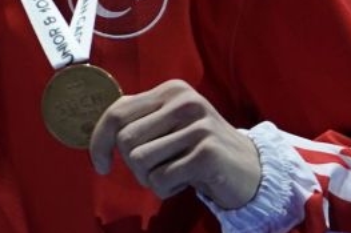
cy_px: 79
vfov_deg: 1.0
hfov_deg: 1.6
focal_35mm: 1316
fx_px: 12822
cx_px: -730
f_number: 2.8
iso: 320
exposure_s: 1/250
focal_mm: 192
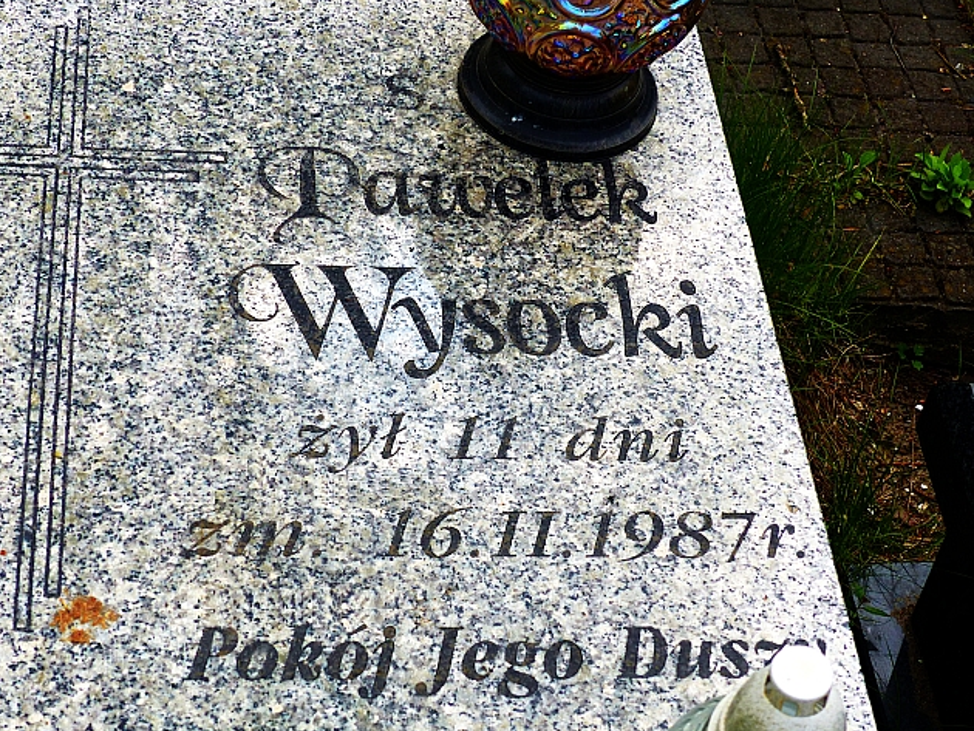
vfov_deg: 21.9
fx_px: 1886
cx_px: 482
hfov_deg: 29.0
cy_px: 369
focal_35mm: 67
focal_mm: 11.9
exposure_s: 1/800
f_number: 4
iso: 100
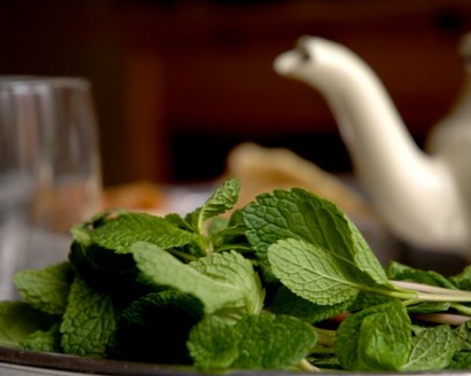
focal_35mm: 120
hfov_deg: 16.0
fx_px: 1673
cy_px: 187
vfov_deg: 12.9
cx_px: 234
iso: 200
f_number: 4.5
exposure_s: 1/13
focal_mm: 70
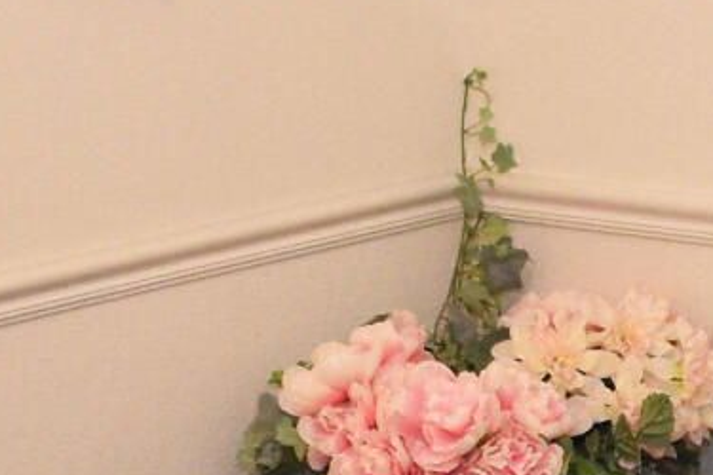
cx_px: 913
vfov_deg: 6.3
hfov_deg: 9.4
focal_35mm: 216
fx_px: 4278
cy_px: 629
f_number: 4
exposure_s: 1/60
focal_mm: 18
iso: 1600
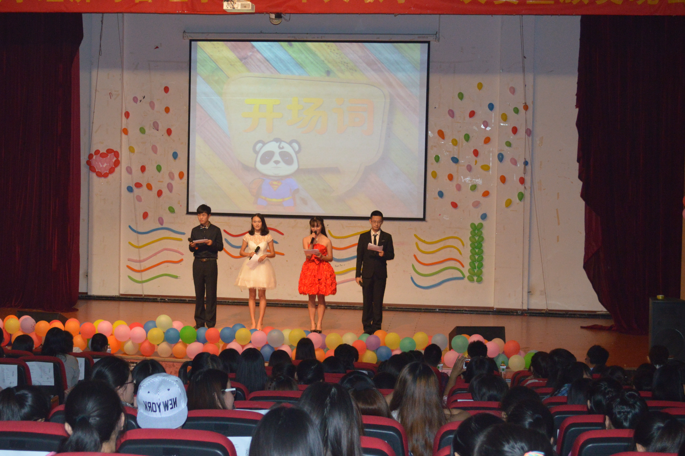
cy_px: 190
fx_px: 1179
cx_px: 275
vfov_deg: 21.8
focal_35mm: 62
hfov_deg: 32.3
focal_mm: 32
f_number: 4.8
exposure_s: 1/60
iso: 1400
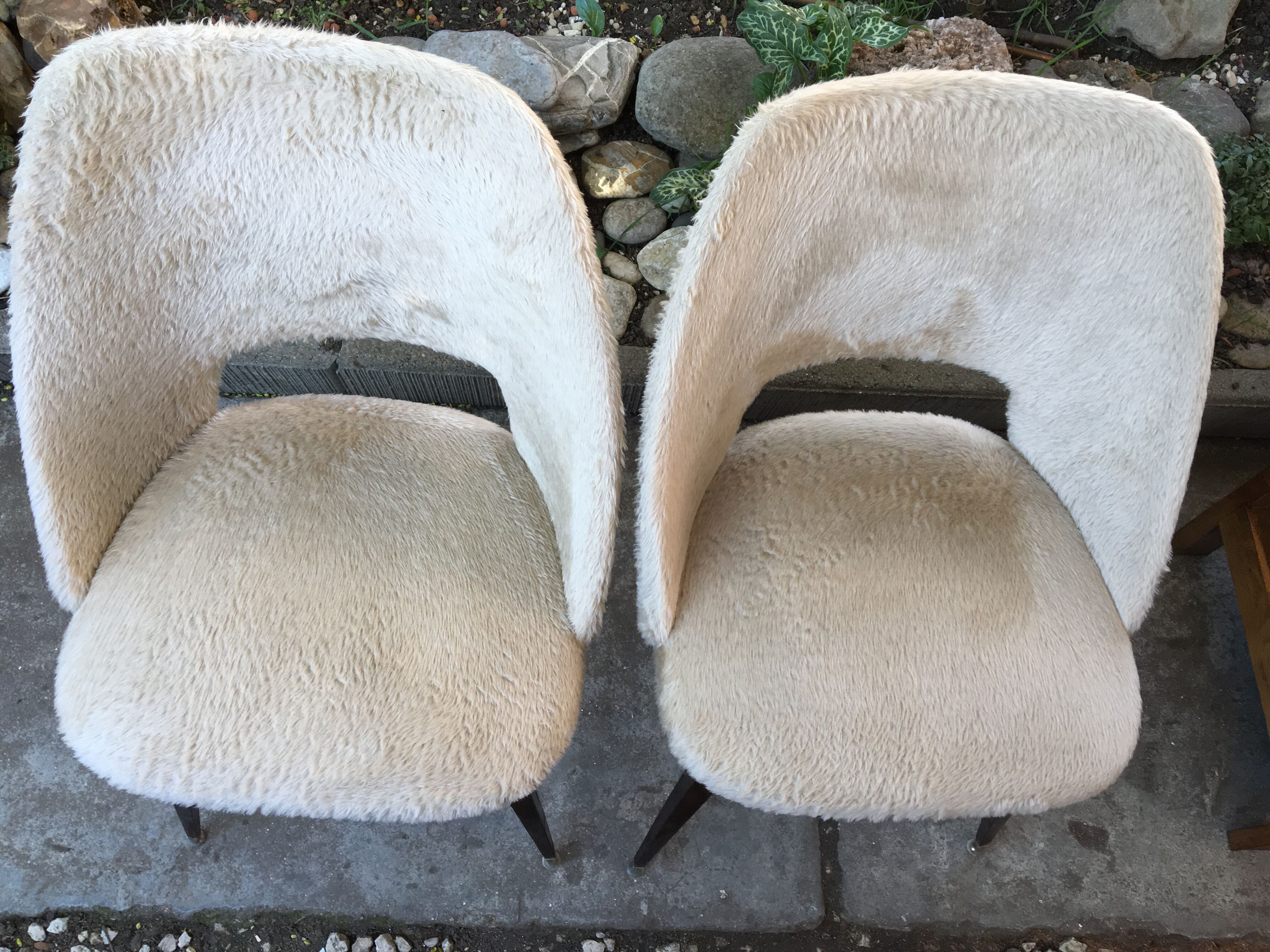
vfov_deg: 48.2
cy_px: 476
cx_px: 635
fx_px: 1064
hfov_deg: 61.7
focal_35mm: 29
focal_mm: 4.15
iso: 40
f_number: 2.2
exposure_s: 1/100
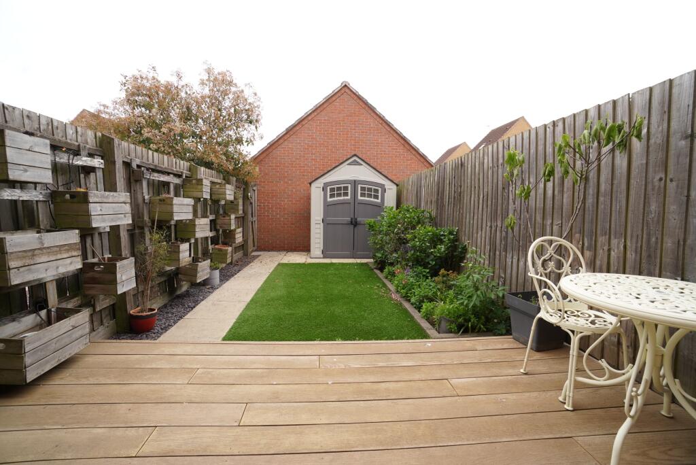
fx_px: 290
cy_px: 232
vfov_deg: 77.4
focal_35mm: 15
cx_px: 348
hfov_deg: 100.4
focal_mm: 10
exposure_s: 1/160
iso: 400
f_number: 7.1
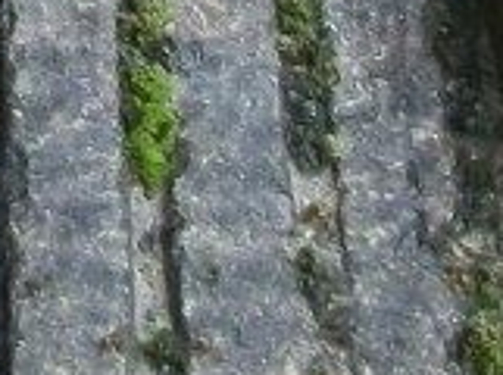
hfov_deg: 7.3
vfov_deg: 5.4
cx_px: -740
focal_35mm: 255
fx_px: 3697
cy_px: -791
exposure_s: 1/30
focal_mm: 5.7
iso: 250
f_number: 2.9
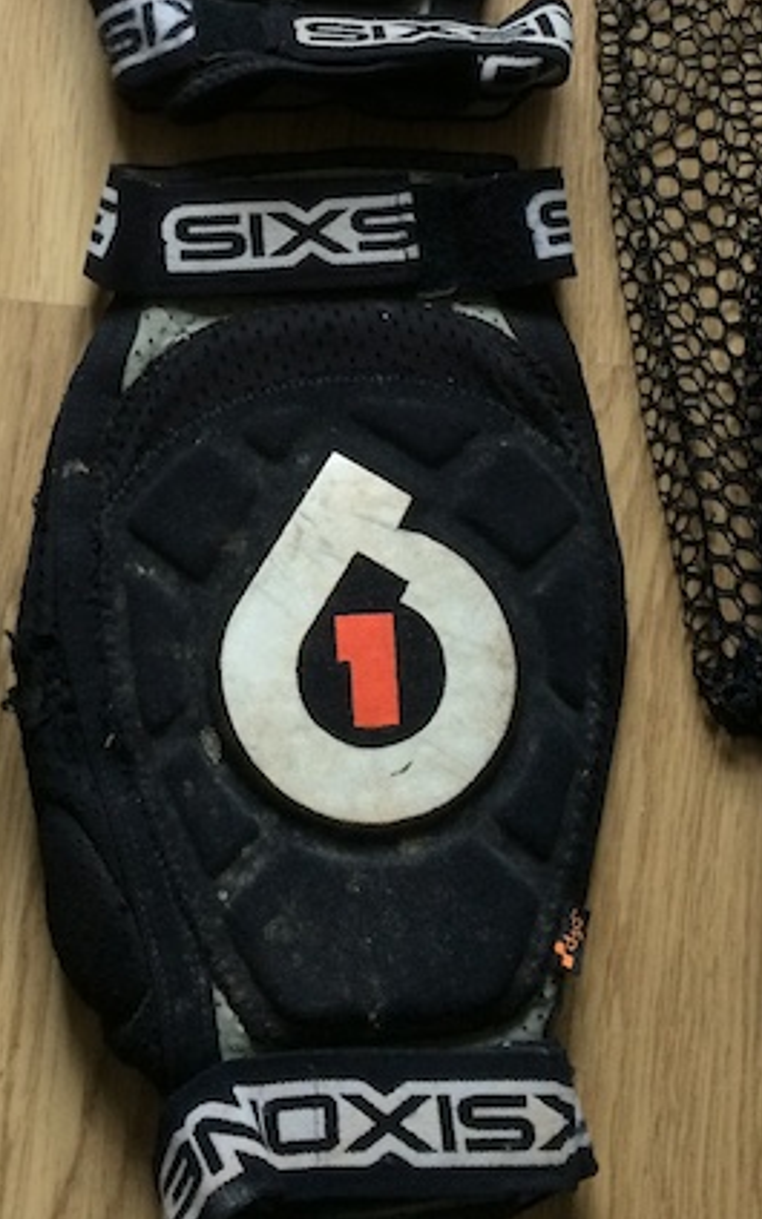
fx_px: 1927
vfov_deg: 34.2
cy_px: 264
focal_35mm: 58
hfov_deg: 22.3
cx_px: 244
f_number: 2.2
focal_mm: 4.15
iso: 250
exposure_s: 1/33
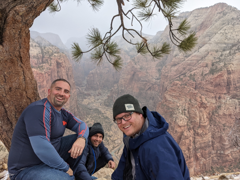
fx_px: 187
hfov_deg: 65.3
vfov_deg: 51.4
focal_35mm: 27
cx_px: 120
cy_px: 90
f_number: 1.73
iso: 56
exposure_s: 1/115
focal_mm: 4.38
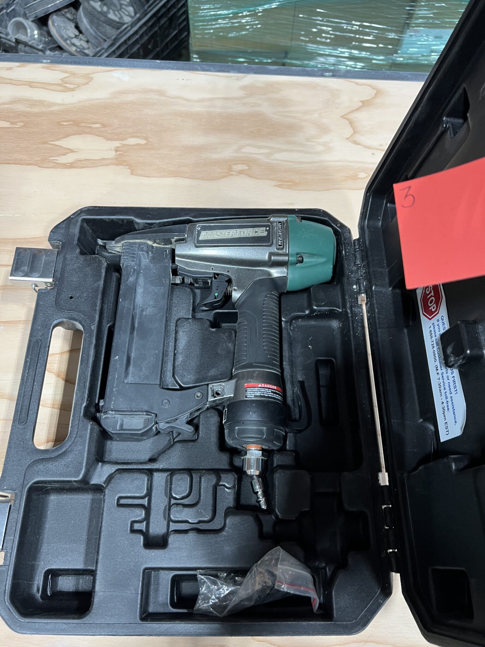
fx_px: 486
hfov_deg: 53.1
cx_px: 242
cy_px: 324
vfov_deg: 67.3
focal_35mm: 26
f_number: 1.5
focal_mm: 5.7
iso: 100
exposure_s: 1/60
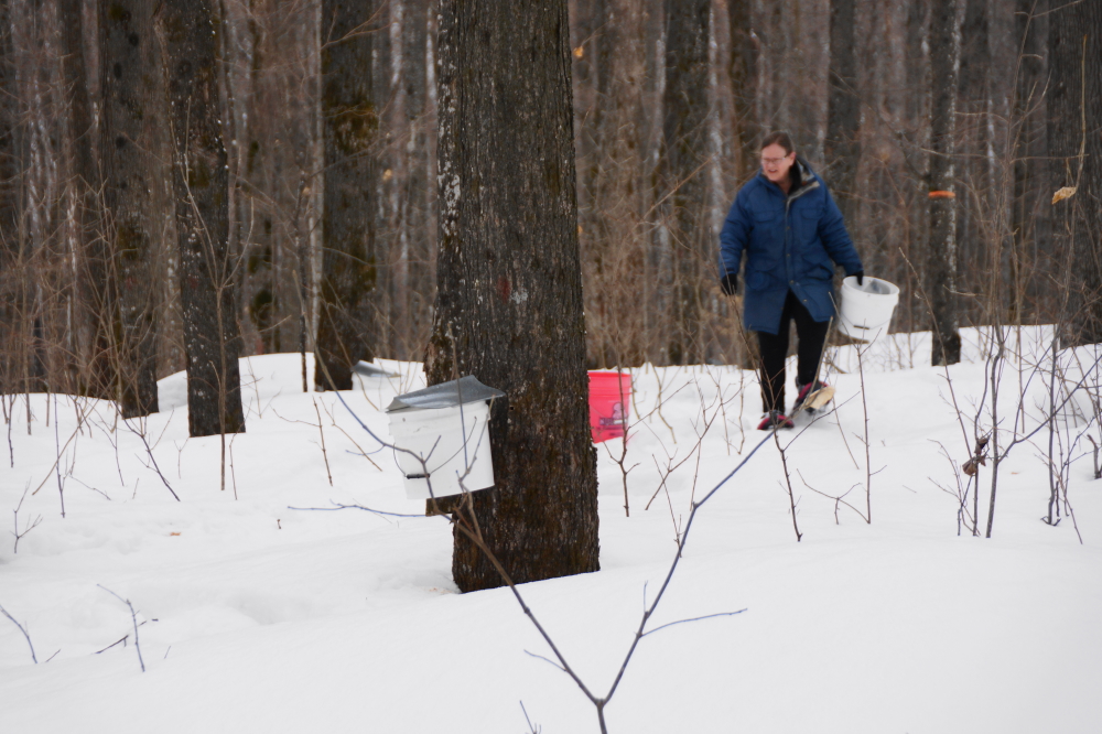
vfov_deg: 9.1
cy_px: 367
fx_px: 4590
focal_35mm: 150
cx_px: 551
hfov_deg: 13.7
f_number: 5.6
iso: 200
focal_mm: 100
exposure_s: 1/160
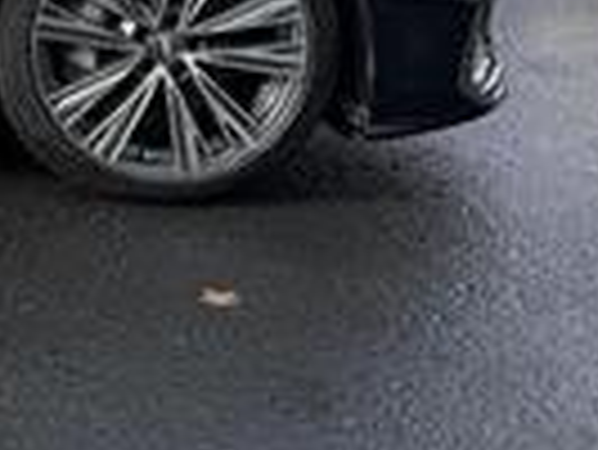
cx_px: -504
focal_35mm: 91
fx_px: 1573
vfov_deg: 15.0
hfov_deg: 17.2
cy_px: -238
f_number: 1.78
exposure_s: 1/1653
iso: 80
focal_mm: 6.76
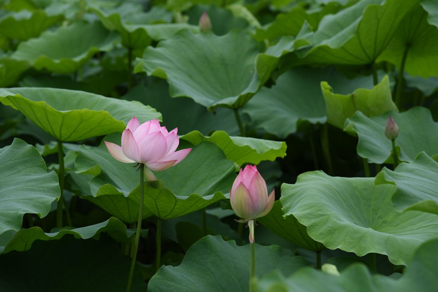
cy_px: 146
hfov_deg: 17.1
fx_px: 1460
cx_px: 219
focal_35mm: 120
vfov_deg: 11.4
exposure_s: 1/500
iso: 100
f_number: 5.6
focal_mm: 120
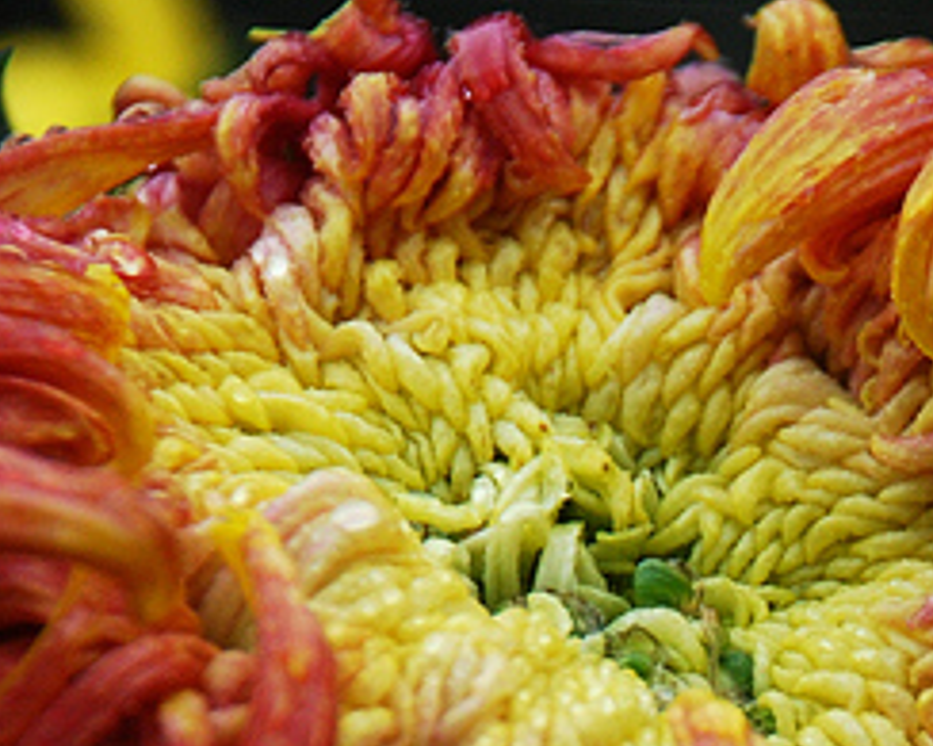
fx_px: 22053
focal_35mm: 799
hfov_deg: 2.4
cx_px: 1067
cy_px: 1031
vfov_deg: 1.9
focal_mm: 135
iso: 200
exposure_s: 1/200
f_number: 5.6
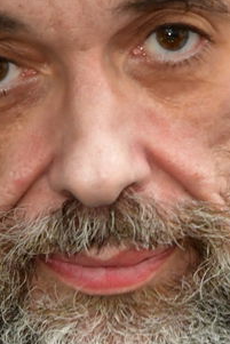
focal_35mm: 733
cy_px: 256
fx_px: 7016
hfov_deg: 1.9
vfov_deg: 2.8
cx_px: 41
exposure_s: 1/125
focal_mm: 105
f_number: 5.6
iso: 2500
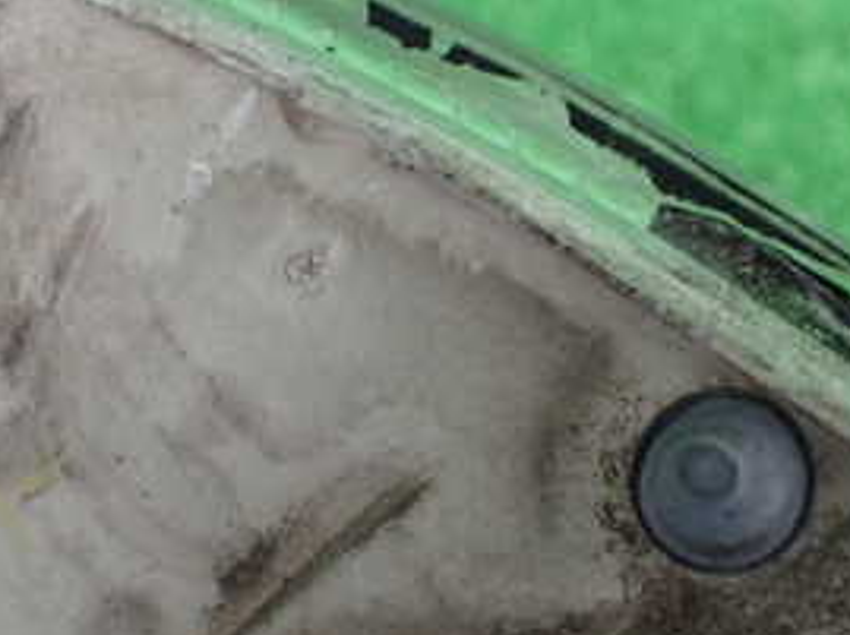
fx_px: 1643
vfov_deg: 21.9
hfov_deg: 29.0
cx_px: 477
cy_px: 278
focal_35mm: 67
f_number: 2.3
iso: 800
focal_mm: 5.4
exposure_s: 1/60
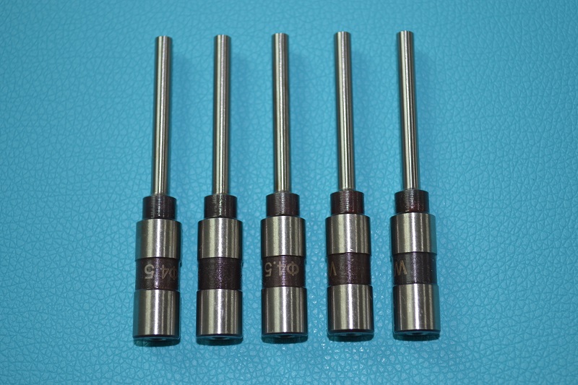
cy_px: 192
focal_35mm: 57
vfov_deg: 23.8
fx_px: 915
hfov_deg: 35.1
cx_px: 289
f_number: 5
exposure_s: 1/15
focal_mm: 38
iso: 200
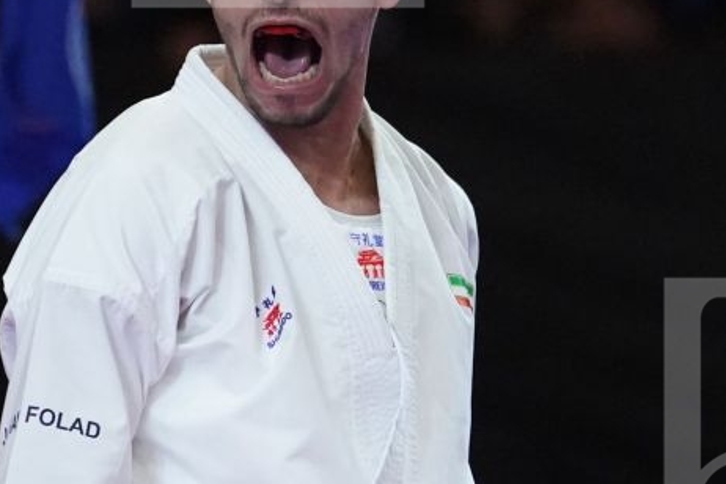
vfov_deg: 1.8
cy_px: 421
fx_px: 15709
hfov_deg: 2.6
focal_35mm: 779
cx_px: 278
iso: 6400
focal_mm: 200
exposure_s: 1/1000
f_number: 2.8
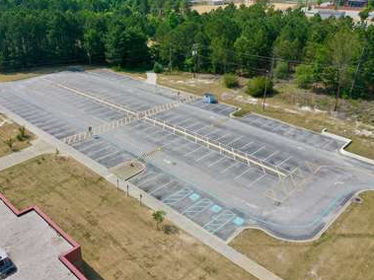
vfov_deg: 44.1
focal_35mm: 32
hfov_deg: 56.7
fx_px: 346
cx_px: 164
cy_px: 141
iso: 100
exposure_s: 1/500
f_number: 6.3
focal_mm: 10.26
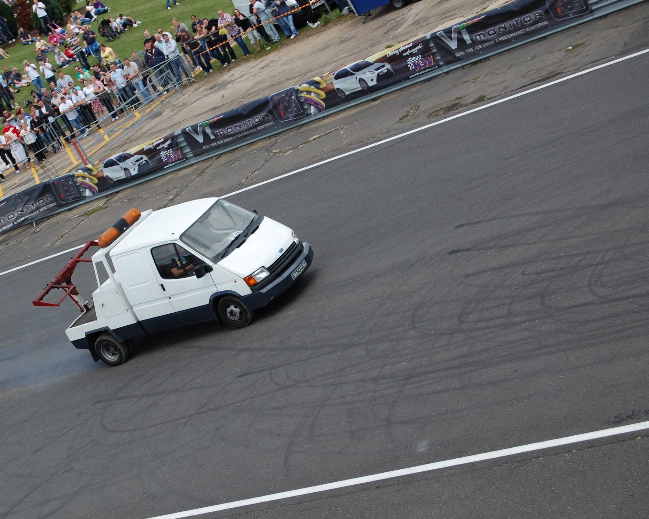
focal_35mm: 94
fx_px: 1797
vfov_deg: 16.4
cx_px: 265
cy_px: 260
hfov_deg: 20.5
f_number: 8
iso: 200
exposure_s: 1/250
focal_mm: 55
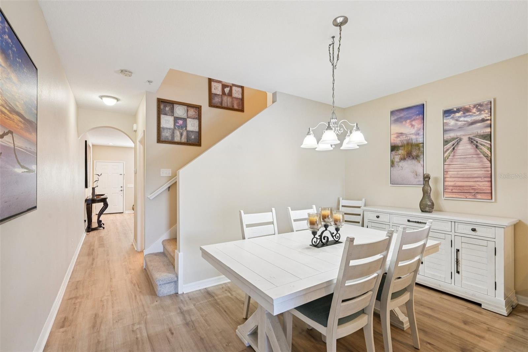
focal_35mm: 16
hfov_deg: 96.7
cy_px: 176
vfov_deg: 73.7
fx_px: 235
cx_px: 264
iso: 400
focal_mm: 16
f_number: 8
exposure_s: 1/15
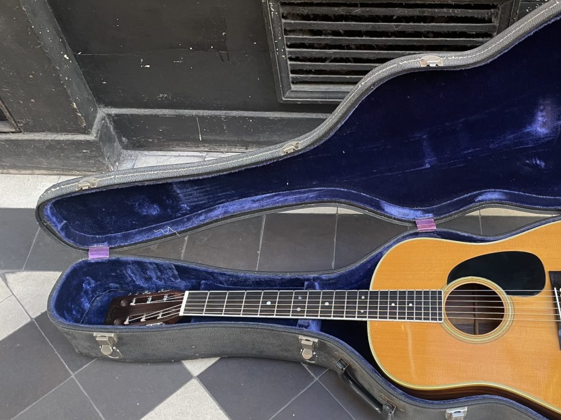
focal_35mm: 39
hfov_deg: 47.0
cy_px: 230
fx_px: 632
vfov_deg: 36.8
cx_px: 378
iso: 100
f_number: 1.6
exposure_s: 1/50
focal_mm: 4.2
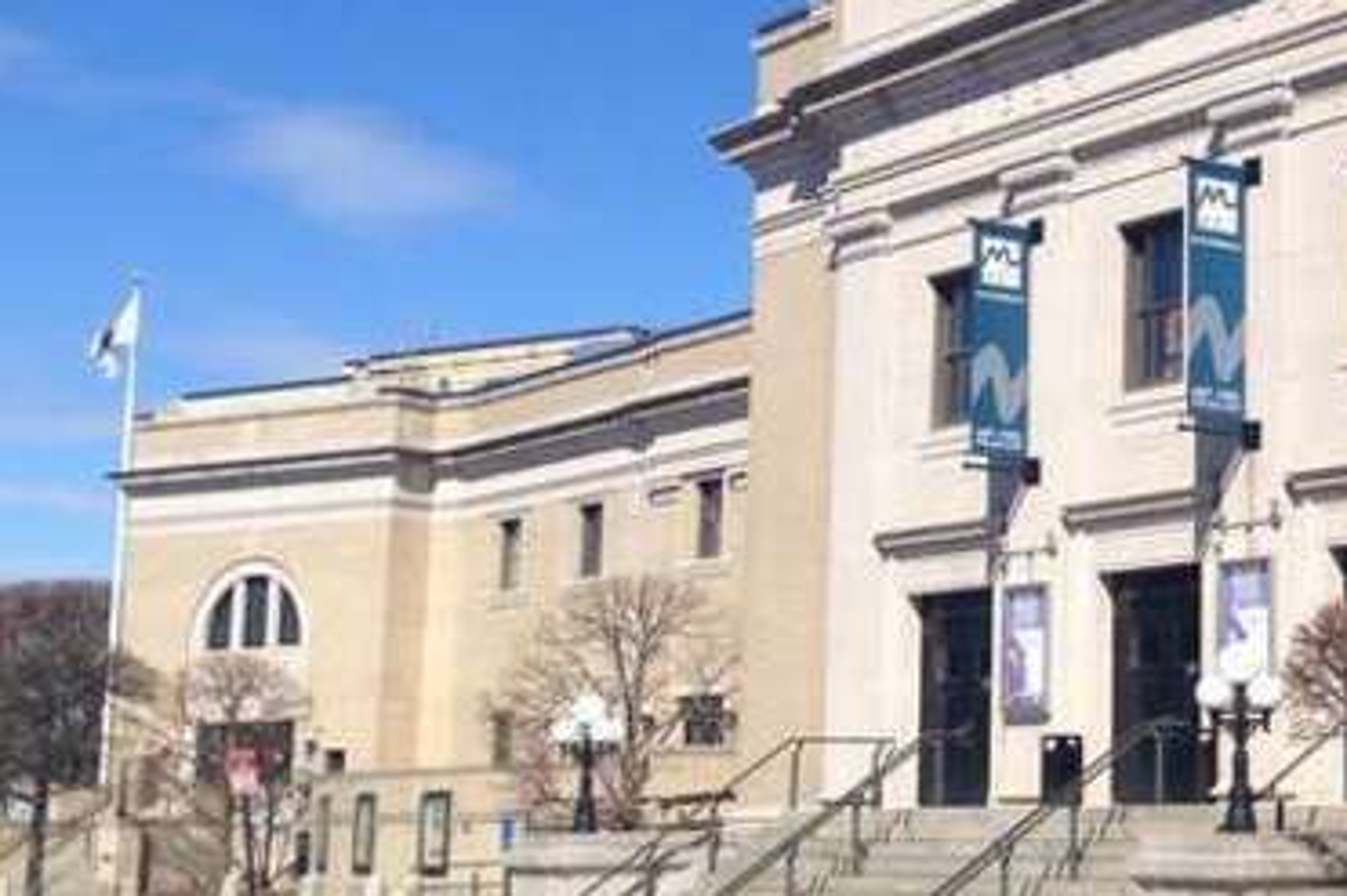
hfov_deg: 26.2
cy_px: 363
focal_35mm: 74
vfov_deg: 18.4
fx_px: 2767
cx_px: 1271
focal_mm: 4.13
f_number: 2.4
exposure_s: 1/2169
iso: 50
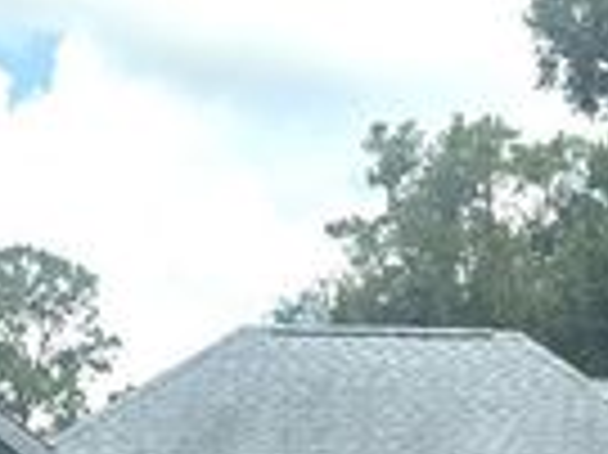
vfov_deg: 8.0
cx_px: 392
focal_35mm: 182
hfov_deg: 10.9
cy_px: 685
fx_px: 3194
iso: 50
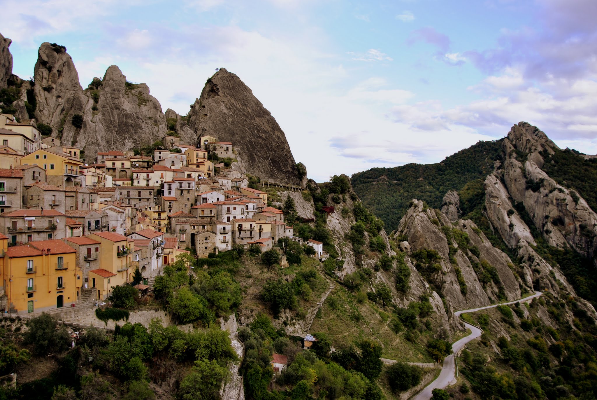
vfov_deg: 48.1
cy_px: 200
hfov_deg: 67.3
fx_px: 448
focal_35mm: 27
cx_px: 298
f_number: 5
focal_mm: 18
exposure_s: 1/100
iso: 100
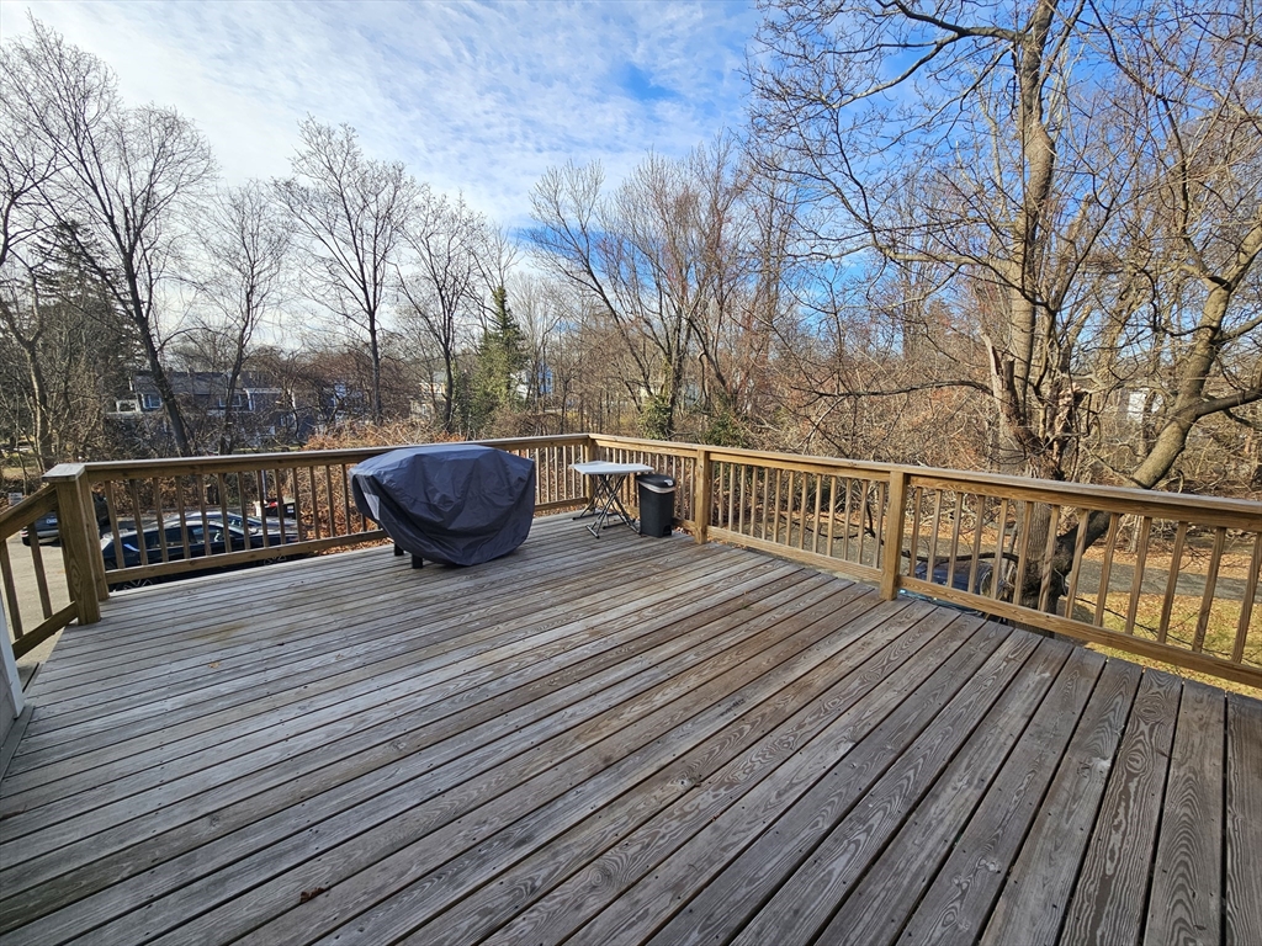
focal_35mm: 13
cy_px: 473
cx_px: 631
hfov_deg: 106.2
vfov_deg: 89.9
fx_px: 474
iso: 50
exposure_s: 1/866
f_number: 2.2
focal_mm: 2.2
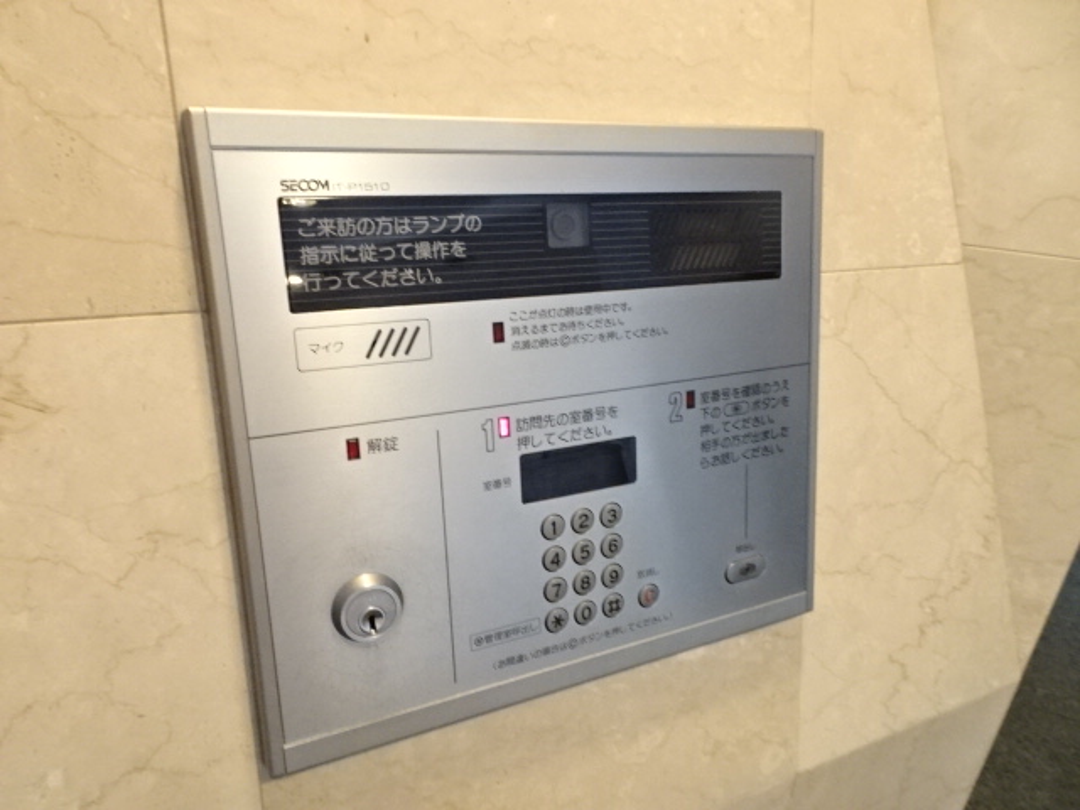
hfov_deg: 71.6
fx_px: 749
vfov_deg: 56.8
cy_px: 405
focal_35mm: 24
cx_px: 540
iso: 1000
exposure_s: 1/30
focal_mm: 4.1
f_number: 3.5
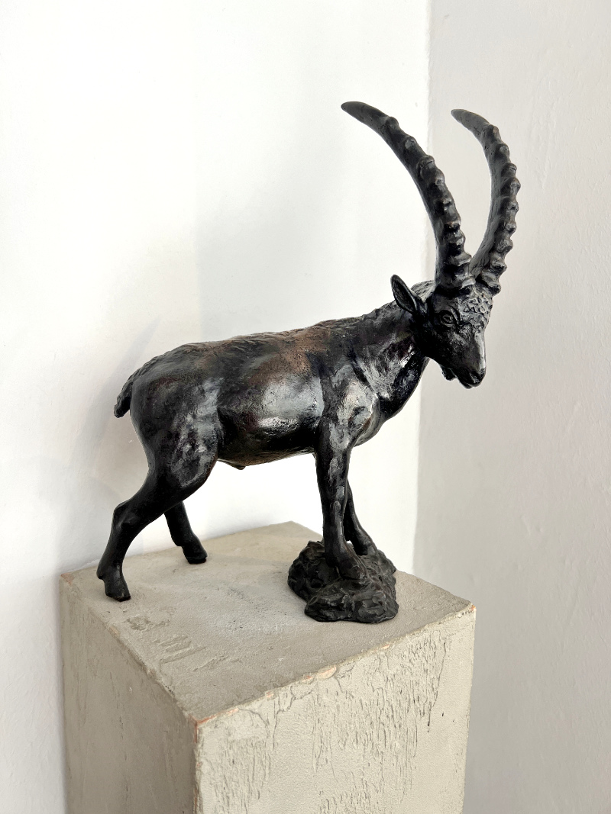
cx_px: 306
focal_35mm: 26
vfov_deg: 67.3
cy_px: 407
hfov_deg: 53.1
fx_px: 612
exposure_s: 1/121
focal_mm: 5.7
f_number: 1.5
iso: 50
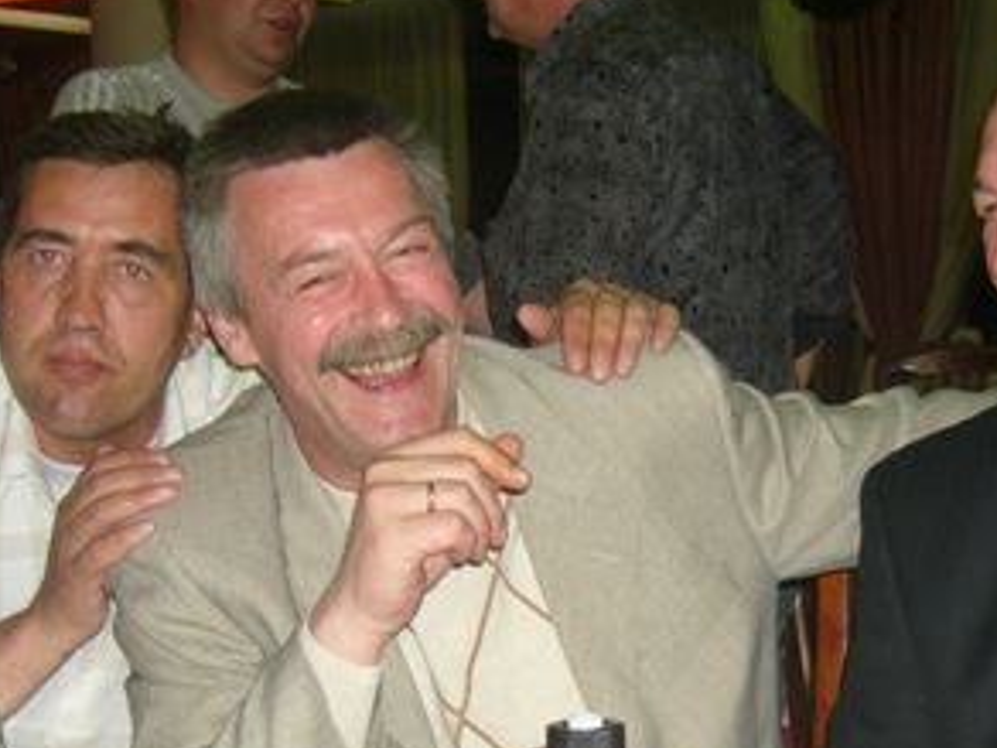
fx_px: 2074
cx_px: 632
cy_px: 475
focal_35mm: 72
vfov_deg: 20.4
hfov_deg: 26.9
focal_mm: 5.8
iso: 150
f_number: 2.8
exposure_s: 1/60
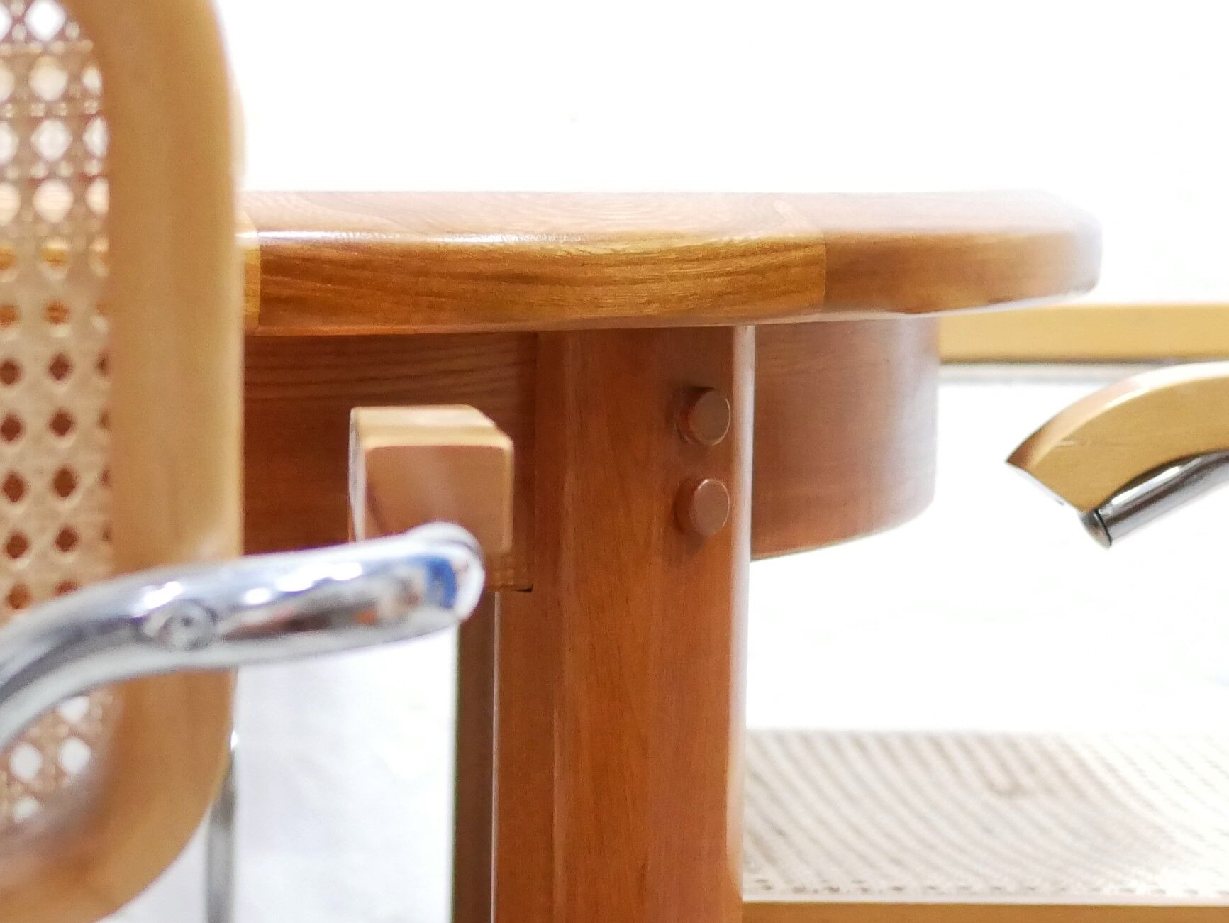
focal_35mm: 106
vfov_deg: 13.9
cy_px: 631
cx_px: 420
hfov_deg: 18.5
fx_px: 3765
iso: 2500
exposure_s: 1/60
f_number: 1.7
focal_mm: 20
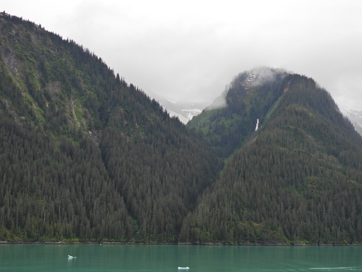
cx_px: 186
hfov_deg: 36.2
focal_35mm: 53
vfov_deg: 27.5
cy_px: 141
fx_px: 554
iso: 100
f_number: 3.5
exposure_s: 1/320
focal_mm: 8.9
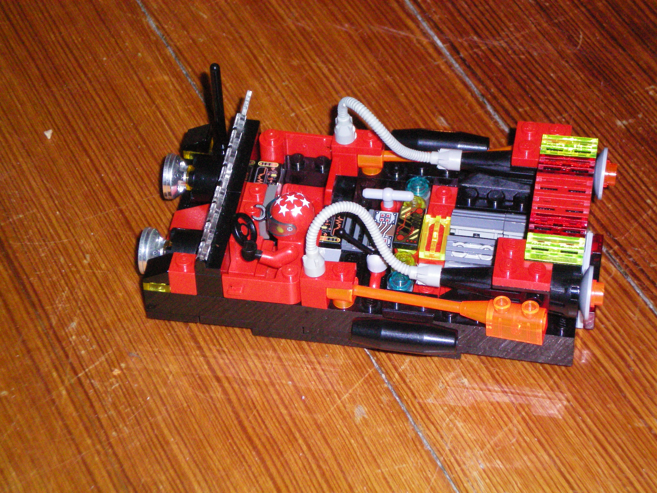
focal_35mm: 114
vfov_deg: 13.0
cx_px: 328
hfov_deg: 17.3
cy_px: 246
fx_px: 2164
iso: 400
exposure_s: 1/125
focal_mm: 18.9
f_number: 5.9
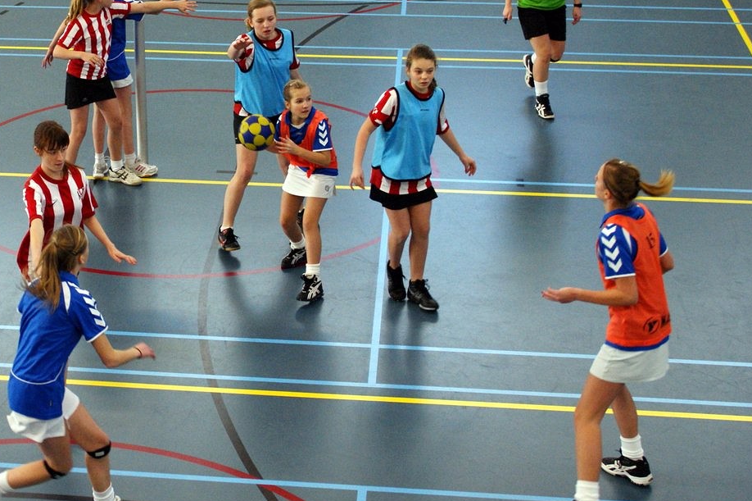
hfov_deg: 29.3
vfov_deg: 19.8
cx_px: 283
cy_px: 222
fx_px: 1433
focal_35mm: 69
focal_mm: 35
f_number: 4
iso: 800
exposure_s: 1/200
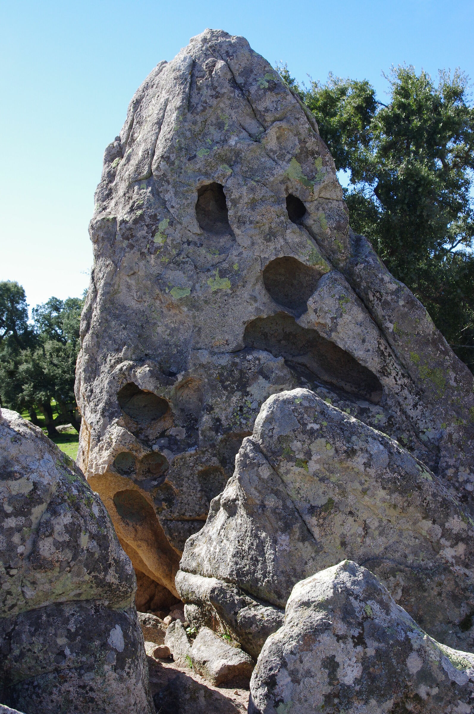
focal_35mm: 52
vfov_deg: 38.2
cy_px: 357
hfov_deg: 25.9
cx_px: 237
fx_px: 1030
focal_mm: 35
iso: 400
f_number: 11
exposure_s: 1/200
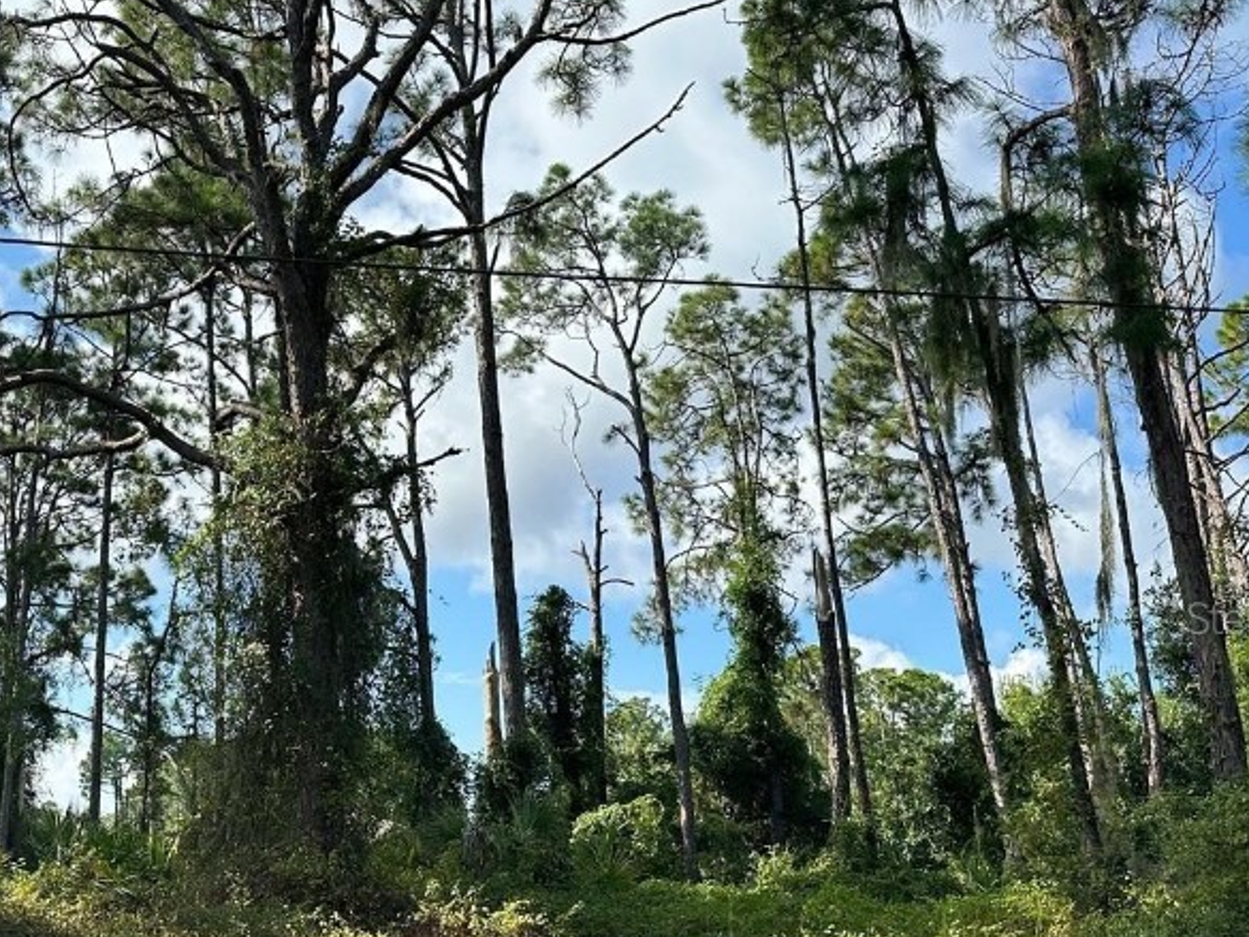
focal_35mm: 42
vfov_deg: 34.1
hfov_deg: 43.2
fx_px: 1516
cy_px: 617
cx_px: 295
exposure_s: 1/2882
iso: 80
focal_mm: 6.86
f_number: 1.78
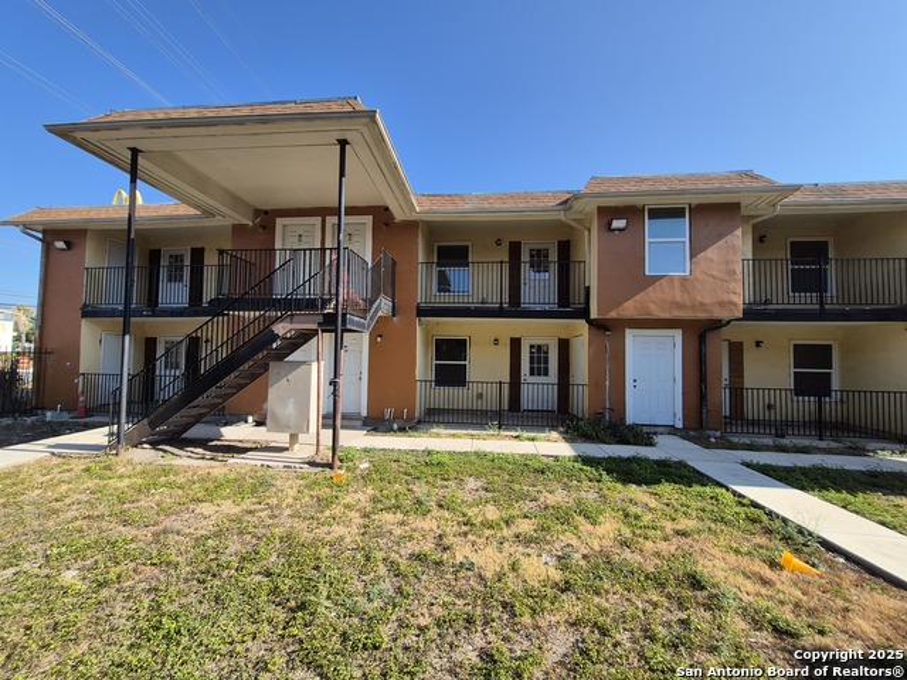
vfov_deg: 89.9
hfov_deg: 106.2
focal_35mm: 13
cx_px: 454
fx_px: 341
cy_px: 340
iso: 50
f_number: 2.2
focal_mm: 1.74
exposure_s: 1/1316
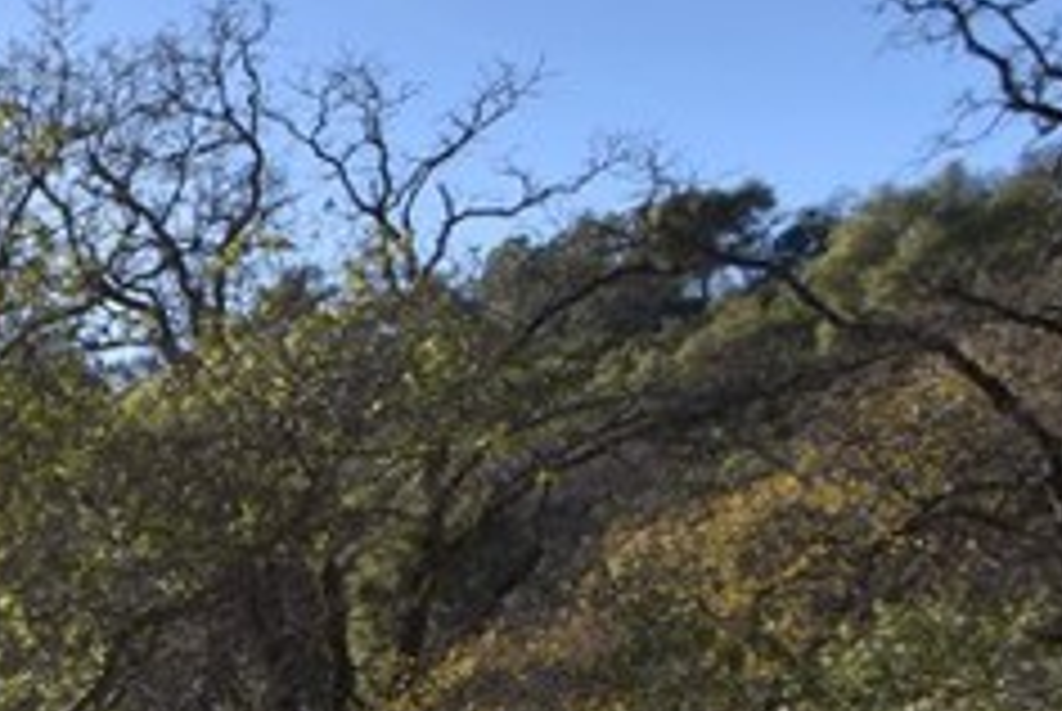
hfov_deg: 22.4
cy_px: 1096
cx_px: -716
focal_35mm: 65
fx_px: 1920
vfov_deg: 18.4
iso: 100
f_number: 9
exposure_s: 1/250
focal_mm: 10
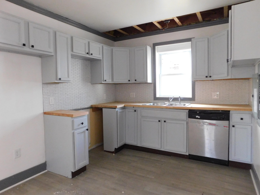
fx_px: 173
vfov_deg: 58.9
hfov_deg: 73.9
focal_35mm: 23
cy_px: 98
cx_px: 130
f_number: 3
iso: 720
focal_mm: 4
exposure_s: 1/30
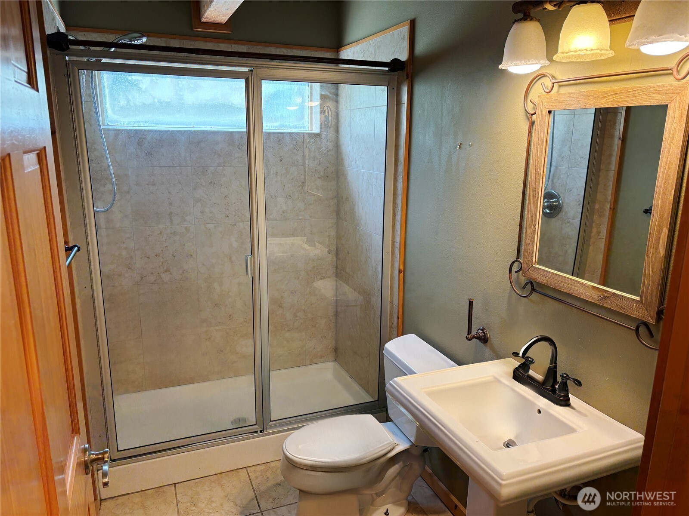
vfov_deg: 53.1
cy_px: 258
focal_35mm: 26
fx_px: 518
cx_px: 344
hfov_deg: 67.3
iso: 100
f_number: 1.6
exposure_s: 1/120
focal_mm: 5.96
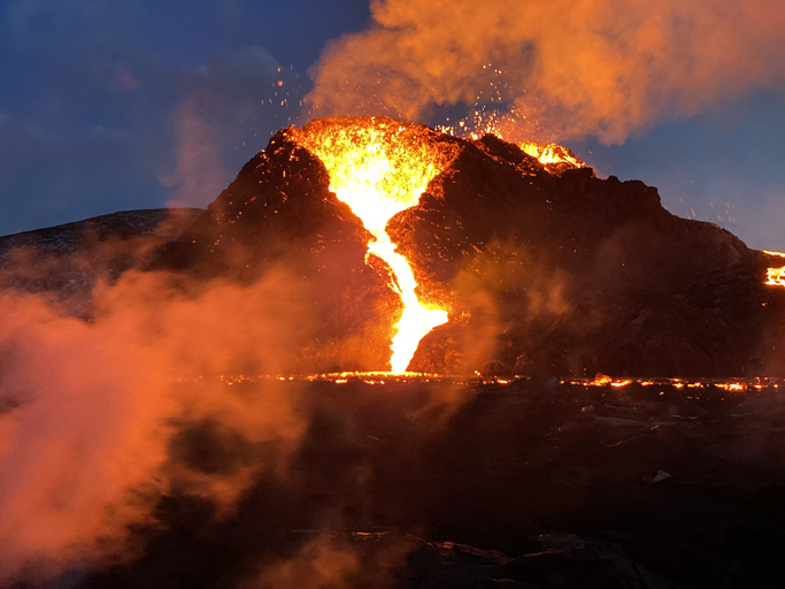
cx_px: 392
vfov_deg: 28.0
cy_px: 294
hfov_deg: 36.8
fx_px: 1179
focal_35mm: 52
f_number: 2
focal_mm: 6
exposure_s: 1/19
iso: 400
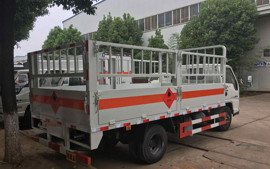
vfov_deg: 40.5
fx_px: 228
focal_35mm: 31
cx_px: 134
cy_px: 97
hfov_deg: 61.2
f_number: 2.2
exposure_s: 1/364
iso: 25
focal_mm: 4.15
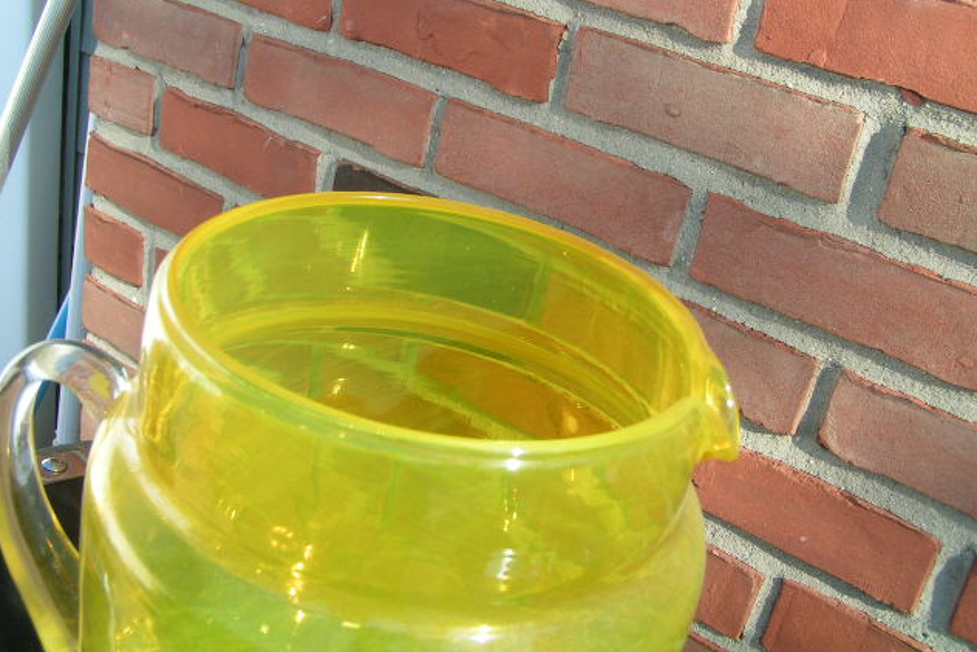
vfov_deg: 33.4
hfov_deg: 48.4
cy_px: 287
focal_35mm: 40
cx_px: 487
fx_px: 1086
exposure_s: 1/100
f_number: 5.6
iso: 50
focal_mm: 5.8
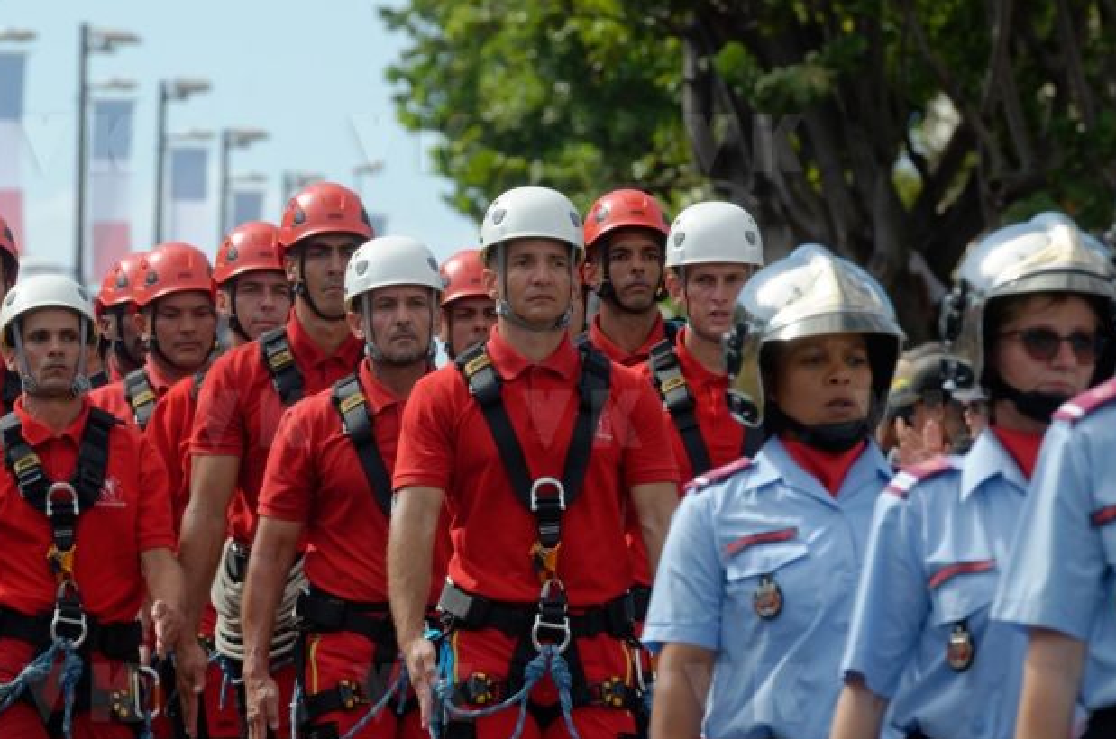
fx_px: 12003
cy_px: 474
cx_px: 411
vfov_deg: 3.5
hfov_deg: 5.3
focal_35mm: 388
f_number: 8
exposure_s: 1/640
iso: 320
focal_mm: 200
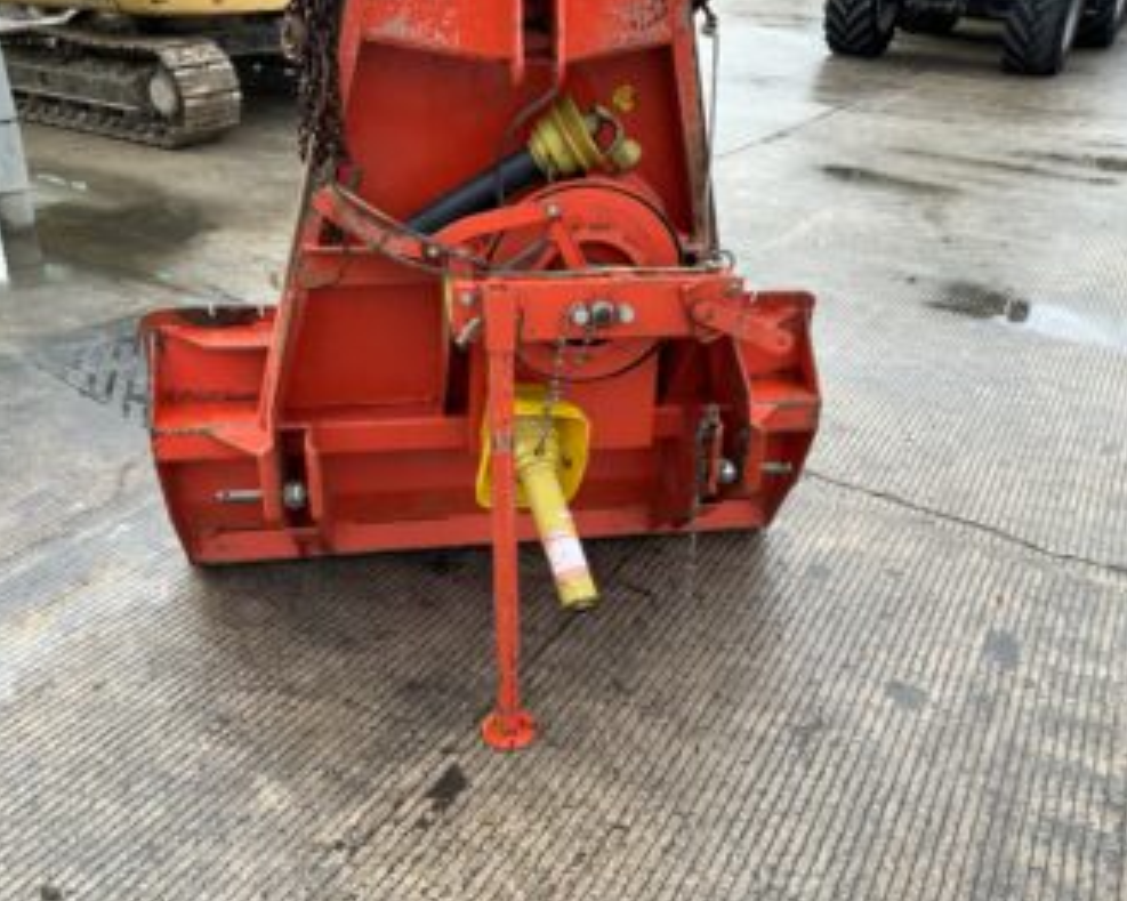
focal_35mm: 31
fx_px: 1034
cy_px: 452
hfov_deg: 57.2
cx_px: 545
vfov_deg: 47.1
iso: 16
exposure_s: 1/154
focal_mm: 3
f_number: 1.8
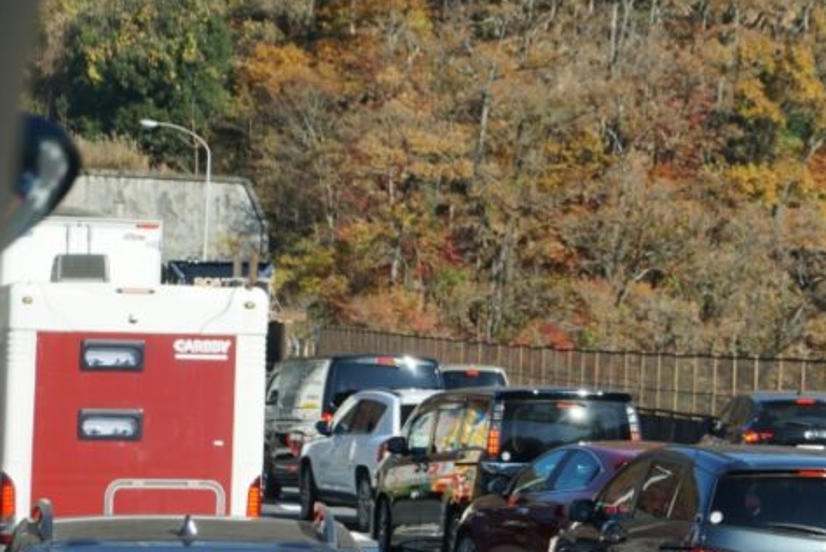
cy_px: 307
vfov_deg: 7.1
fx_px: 4477
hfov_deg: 10.5
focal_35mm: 195
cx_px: 704
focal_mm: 60
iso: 100
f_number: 7.1
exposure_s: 1/200
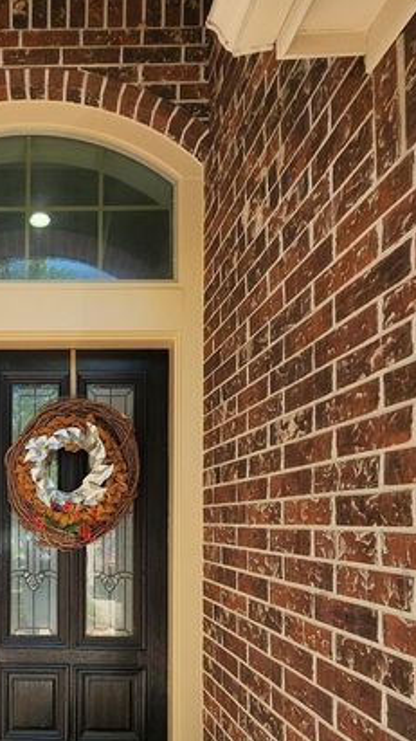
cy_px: 524
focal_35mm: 23
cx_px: 36
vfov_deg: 74.9
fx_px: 451
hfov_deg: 44.7
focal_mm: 2.2
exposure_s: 1/421
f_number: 2.2
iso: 50
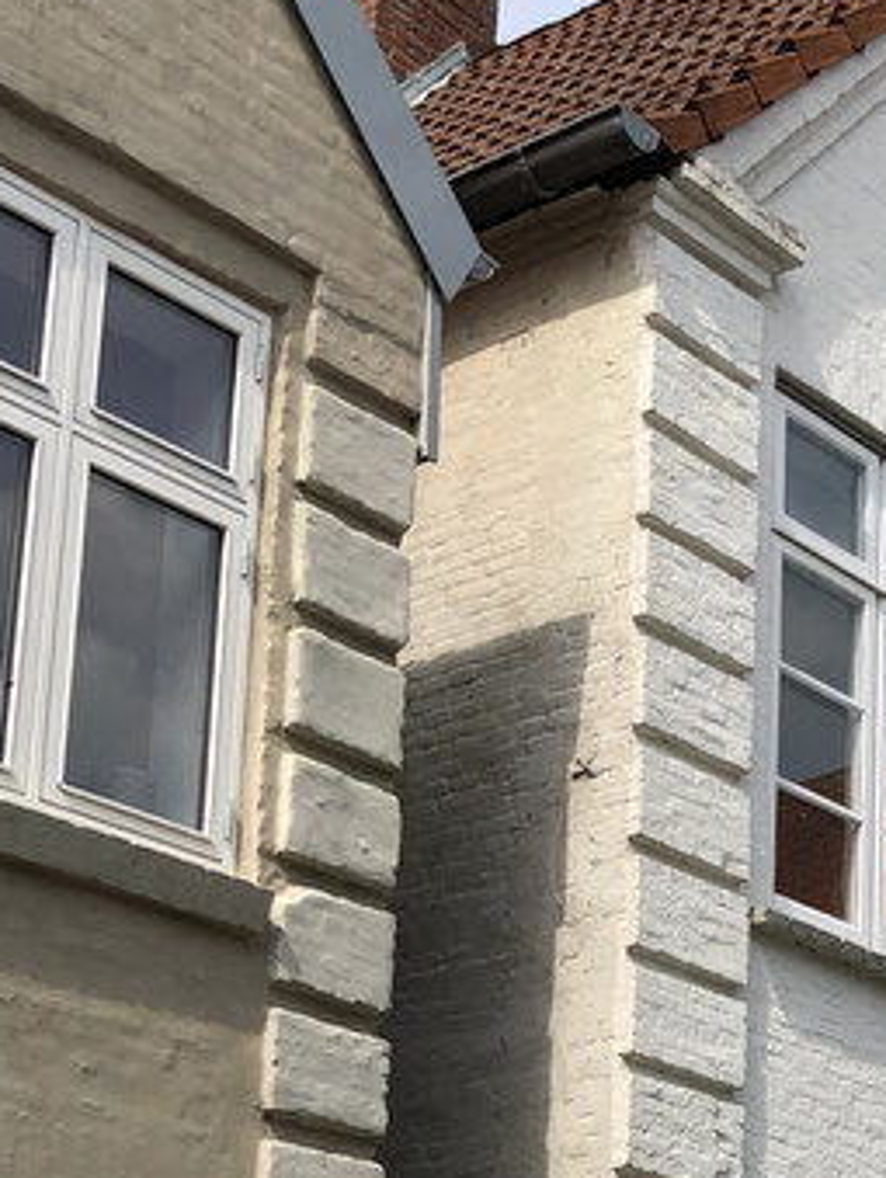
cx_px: 924
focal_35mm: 77
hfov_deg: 18.6
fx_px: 2623
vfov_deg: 24.3
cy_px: 1154
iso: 20
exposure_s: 1/2088
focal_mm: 3.99
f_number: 1.8
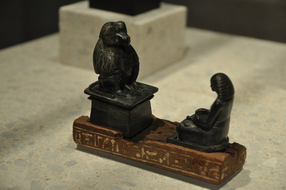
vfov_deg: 14.7
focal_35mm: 93
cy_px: 95
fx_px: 738
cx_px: 143
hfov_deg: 21.9
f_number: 4.8
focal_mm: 62
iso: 1000
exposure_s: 1/200
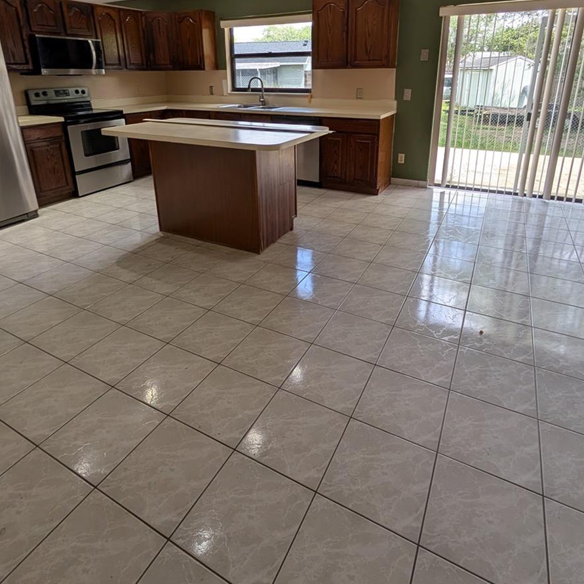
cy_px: 195
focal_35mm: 19
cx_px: 294
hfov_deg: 77.7
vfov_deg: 75.3
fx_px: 363
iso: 45
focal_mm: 2.02
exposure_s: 1/322
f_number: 1.7
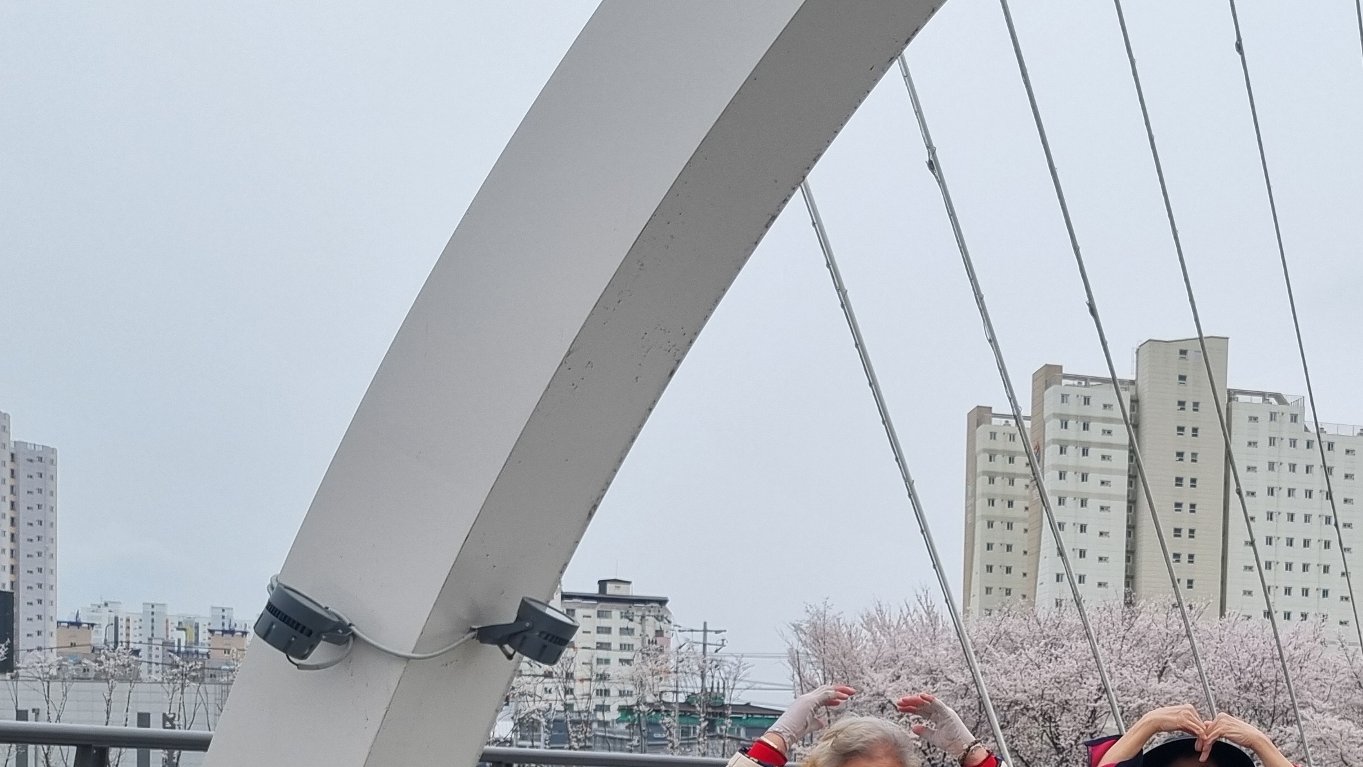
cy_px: 859
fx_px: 1952
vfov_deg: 21.1
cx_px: 1108
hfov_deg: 37.0
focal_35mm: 54
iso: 50
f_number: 1.8
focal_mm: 5.4
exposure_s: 1/2384
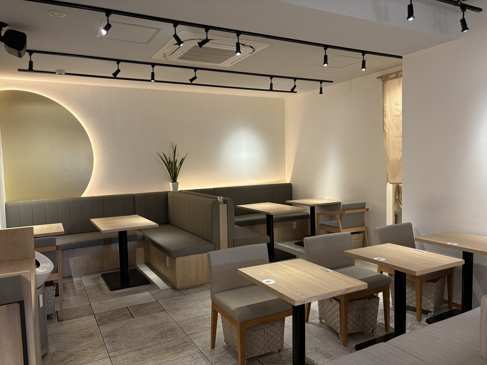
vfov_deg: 53.1
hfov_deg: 67.3
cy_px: 182
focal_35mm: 26
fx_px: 366
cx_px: 244
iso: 100
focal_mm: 5.96
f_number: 1.6
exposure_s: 1/50
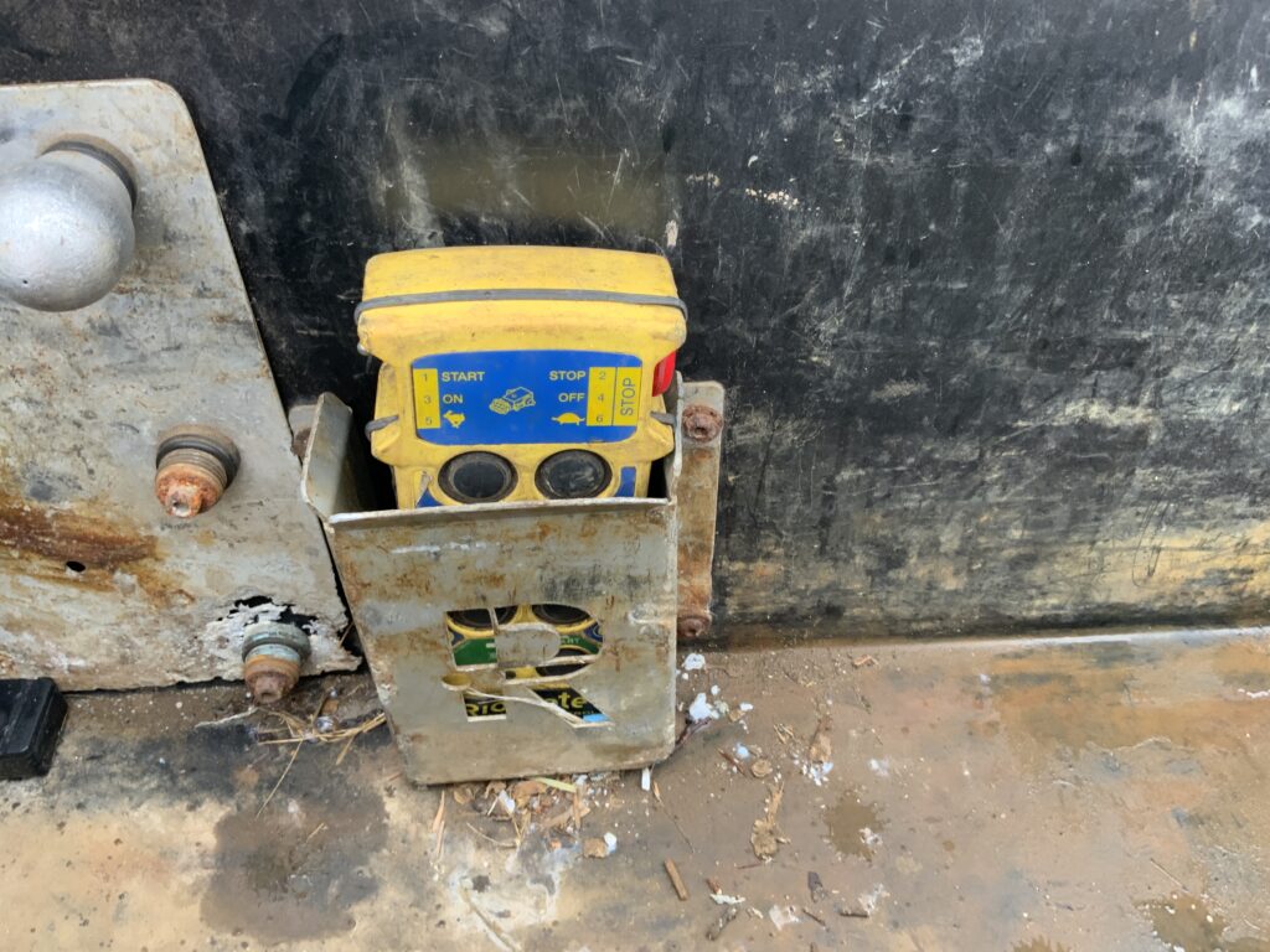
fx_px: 1064
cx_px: 635
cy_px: 476
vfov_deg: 48.2
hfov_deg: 61.7
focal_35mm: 29
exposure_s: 1/67
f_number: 1.8
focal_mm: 3
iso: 64
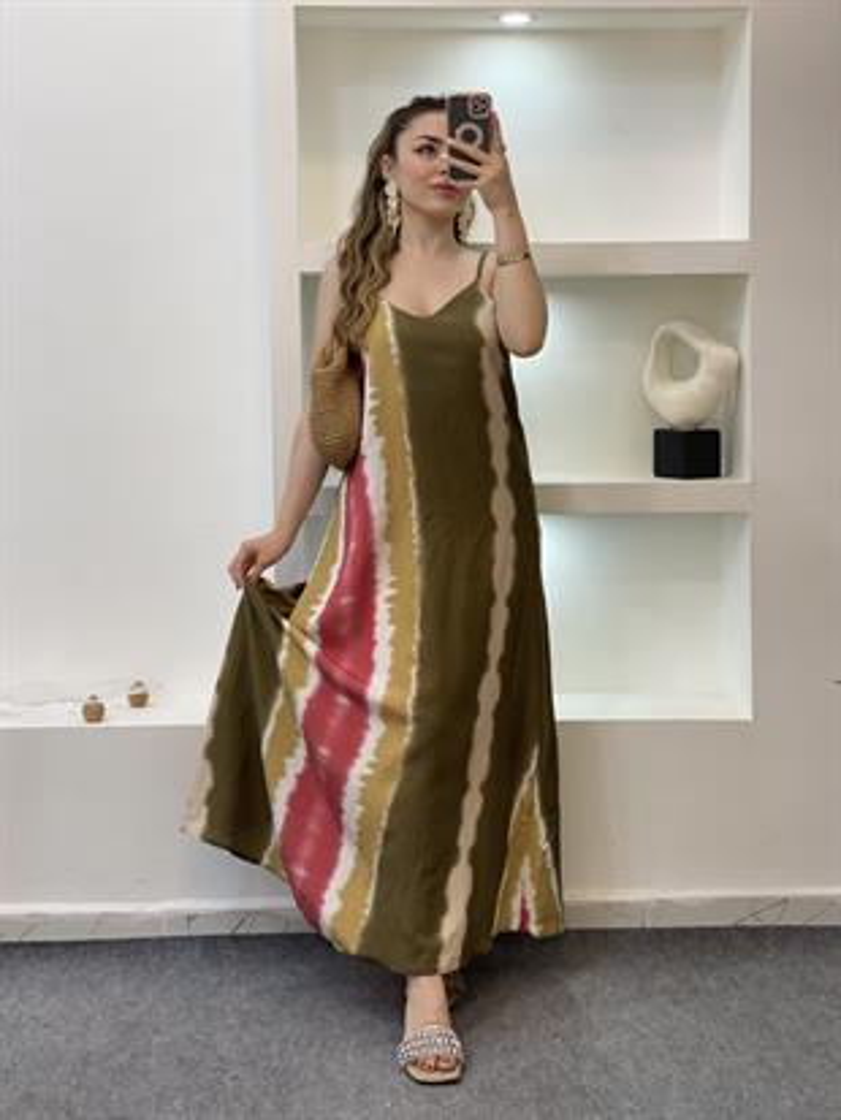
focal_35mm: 52
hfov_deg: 28.0
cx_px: 420
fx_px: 1684
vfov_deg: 36.8
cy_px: 560
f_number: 2
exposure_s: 1/100
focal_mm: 6
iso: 80
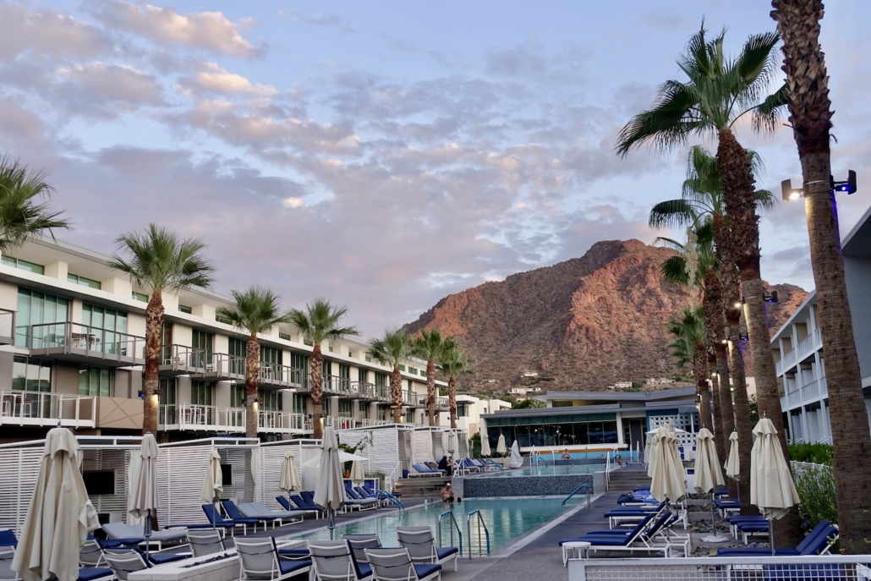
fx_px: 871
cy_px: 290
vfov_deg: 36.9
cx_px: 436
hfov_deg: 53.1
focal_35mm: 36
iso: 125
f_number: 3.2
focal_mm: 13.34
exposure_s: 1/80
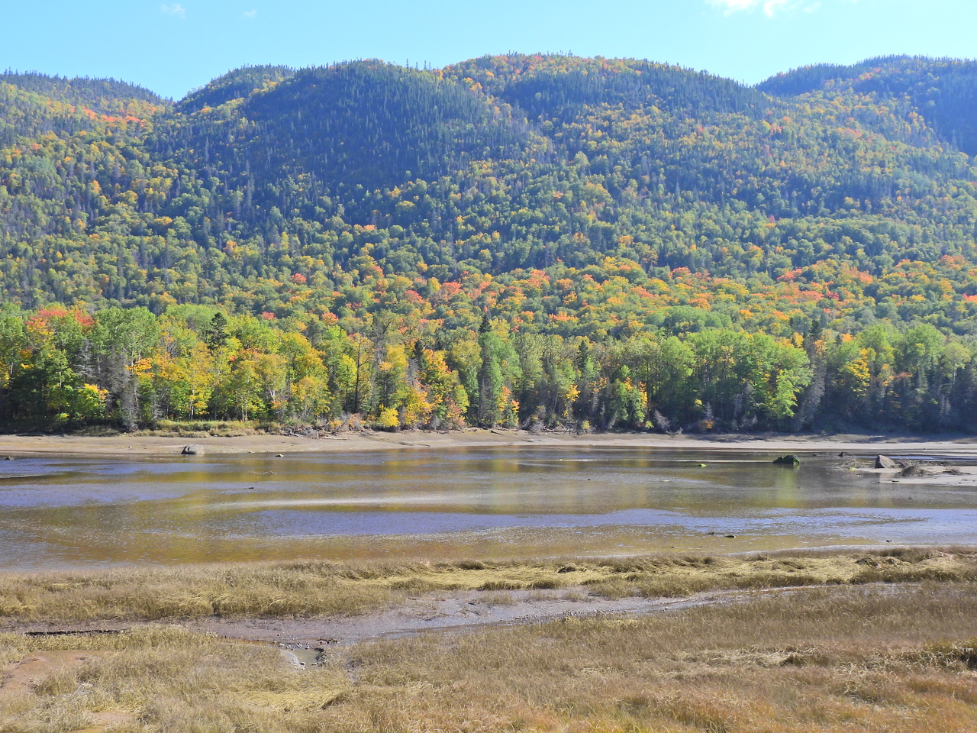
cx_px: 488
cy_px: 366
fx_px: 1411
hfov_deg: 38.2
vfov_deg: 29.1
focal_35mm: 50
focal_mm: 8.9
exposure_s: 1/200
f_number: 6.3
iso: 100
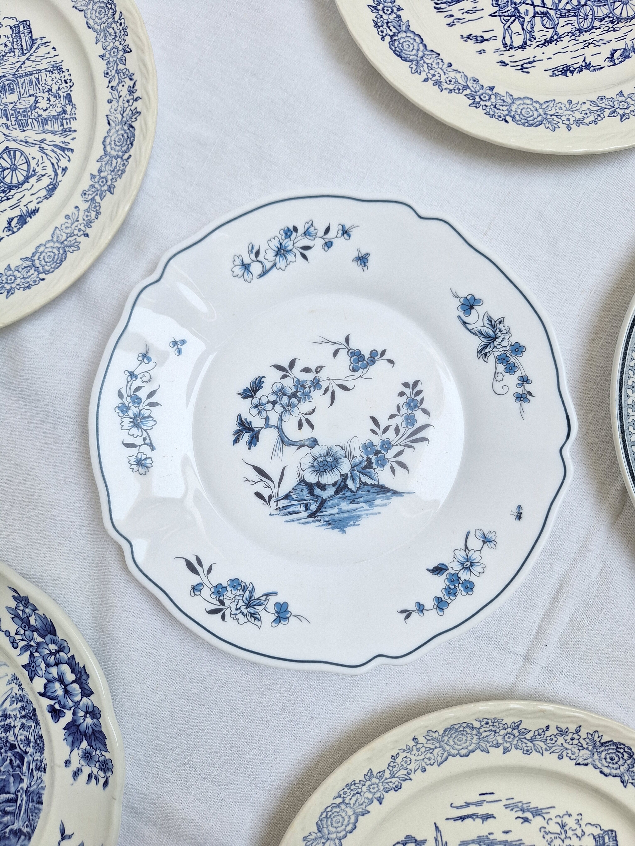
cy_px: 423
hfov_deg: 58.9
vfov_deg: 73.9
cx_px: 318
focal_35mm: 23
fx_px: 563
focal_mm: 5.54
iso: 80
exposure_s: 1/50
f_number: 1.8
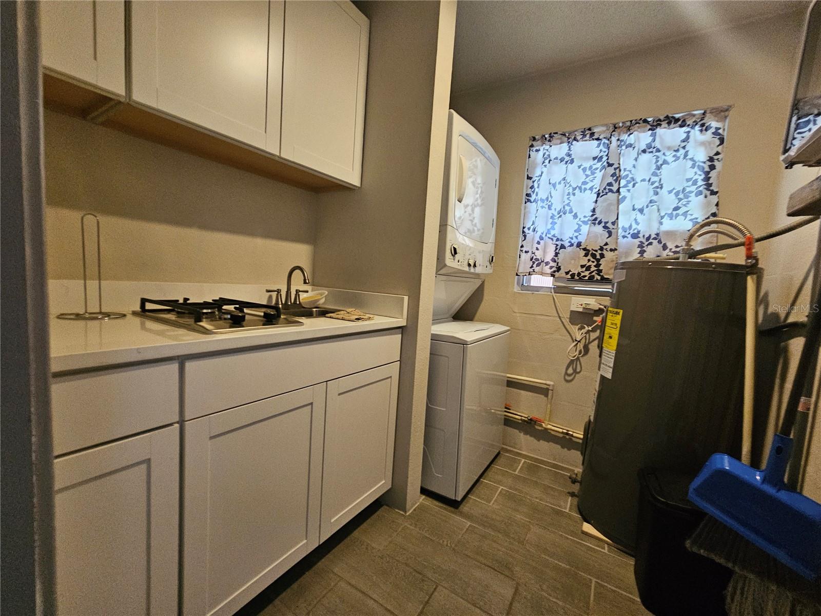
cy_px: 308
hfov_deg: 106.2
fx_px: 308
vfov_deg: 89.9
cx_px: 410
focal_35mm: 13
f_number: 2.2
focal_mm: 2.2
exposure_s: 1/30
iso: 640
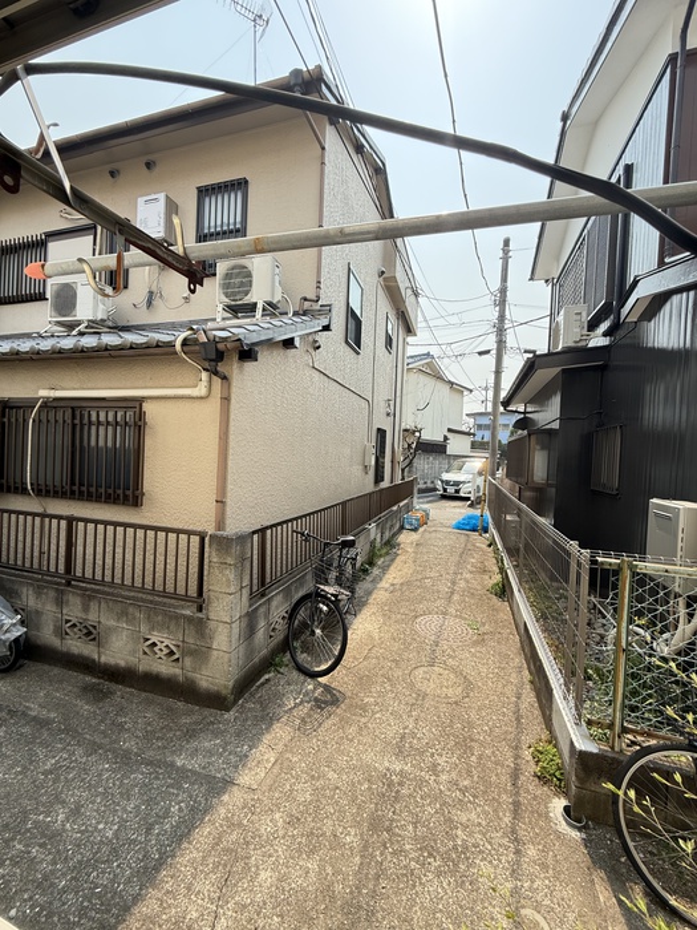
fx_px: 376
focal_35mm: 14
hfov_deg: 85.7
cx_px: 348
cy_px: 465
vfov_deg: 102.1
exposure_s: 1/809
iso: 64
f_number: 2.2
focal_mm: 2.22
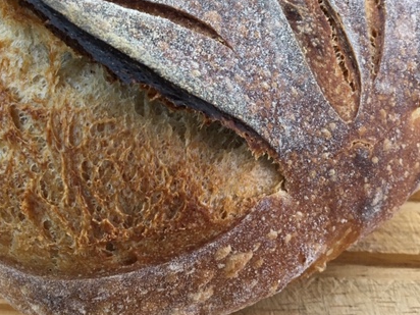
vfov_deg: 32.0
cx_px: 161
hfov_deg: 41.8
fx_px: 546
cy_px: 113
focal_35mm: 45
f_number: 2.2
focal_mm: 4.15
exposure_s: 1/30
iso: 80
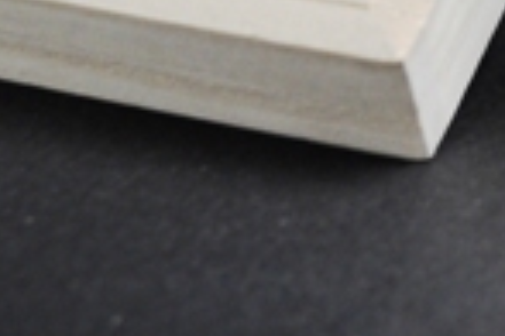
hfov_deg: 11.1
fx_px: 2567
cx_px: 560
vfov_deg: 7.2
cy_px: -317
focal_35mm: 183
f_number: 5.6
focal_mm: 28
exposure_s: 1/60
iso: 400
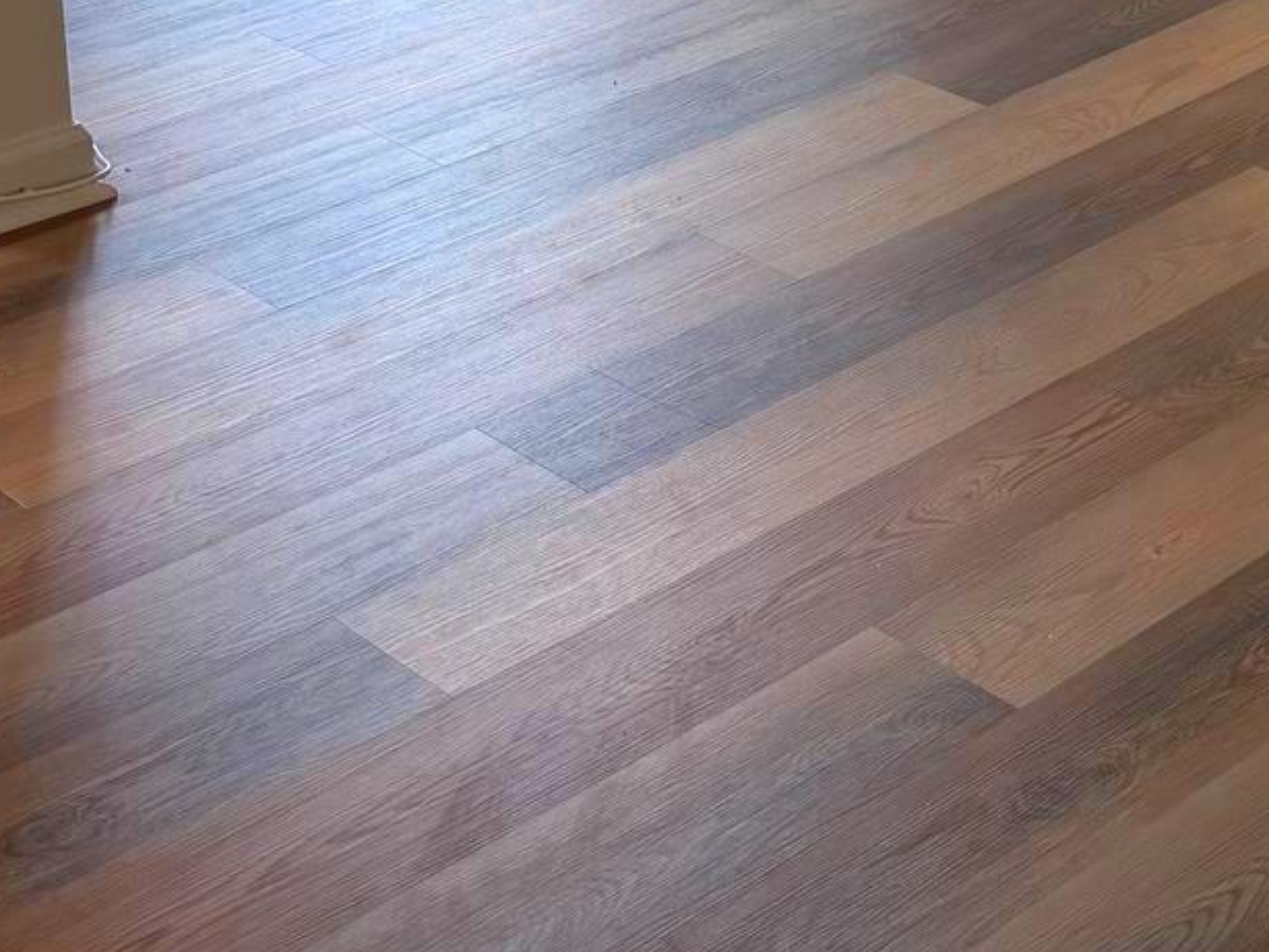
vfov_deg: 16.5
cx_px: 1197
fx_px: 2934
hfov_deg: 23.6
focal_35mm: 80
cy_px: -547
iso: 80
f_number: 1.78
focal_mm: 6.76
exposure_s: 1/214
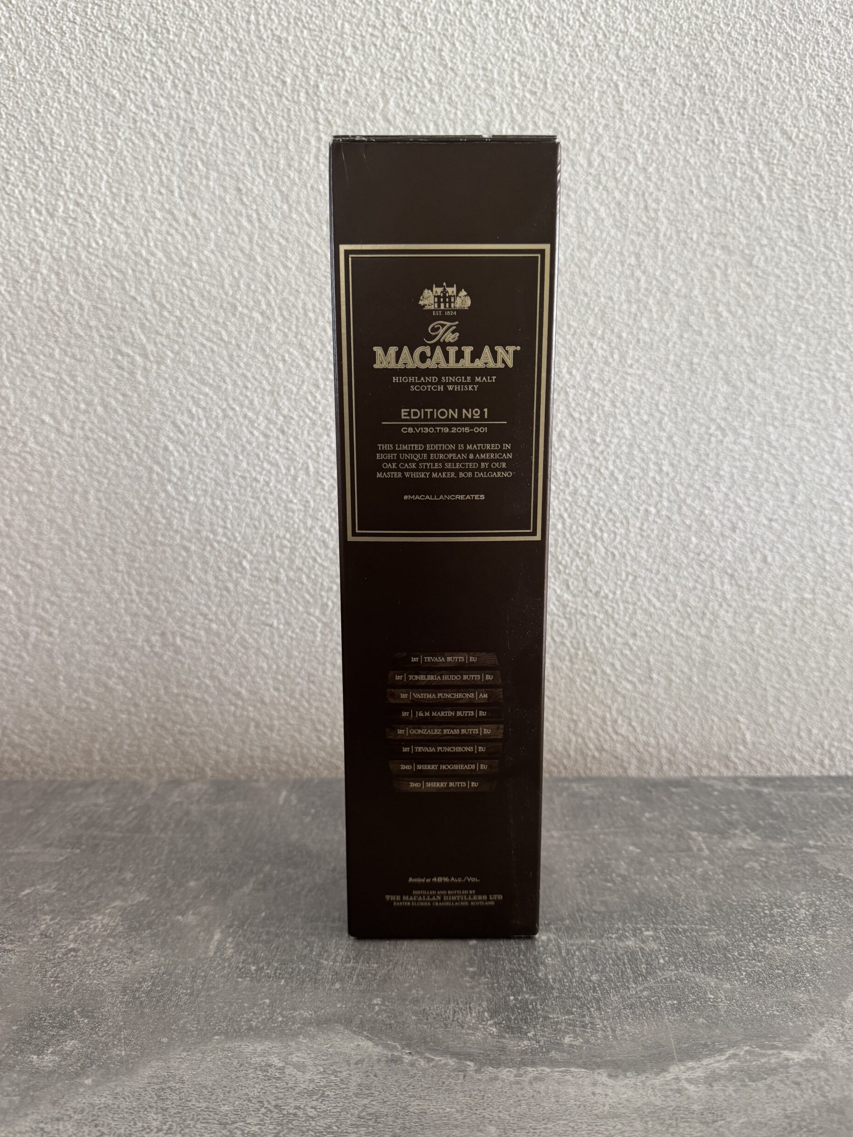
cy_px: 567
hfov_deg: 54.9
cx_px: 428
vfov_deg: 69.4
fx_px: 822
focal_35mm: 25
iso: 320
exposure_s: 1/60
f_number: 1.78
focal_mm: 6.76
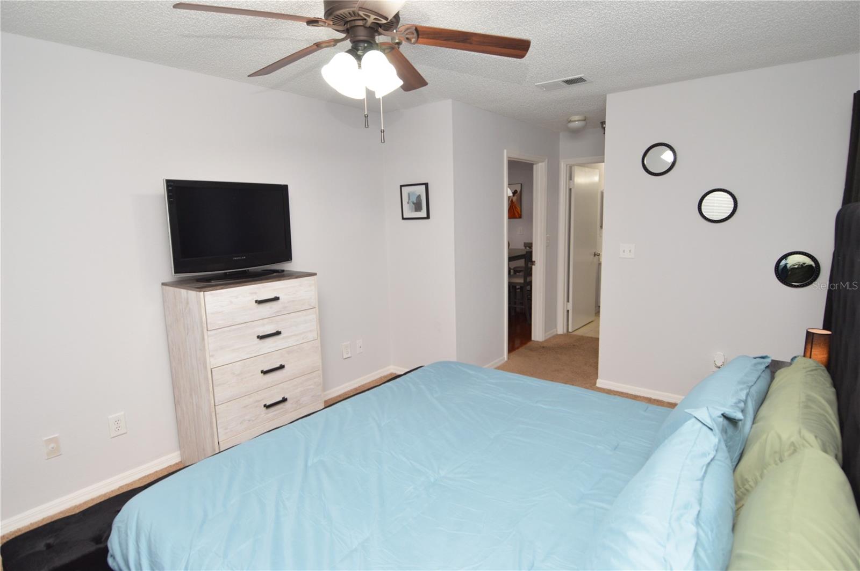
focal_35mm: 18
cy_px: 286
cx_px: 430
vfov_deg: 67.3
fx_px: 430
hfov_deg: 90.1
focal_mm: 12
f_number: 4.5
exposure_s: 1/80
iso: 400
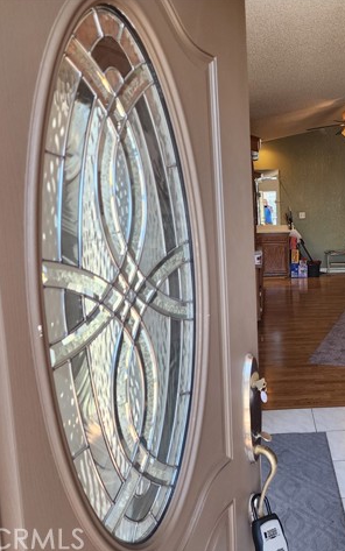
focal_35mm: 33
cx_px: 296
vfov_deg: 58.1
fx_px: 496
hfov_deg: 36.5
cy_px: 276
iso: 125
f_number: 1.8
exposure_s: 1/180
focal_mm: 6.4
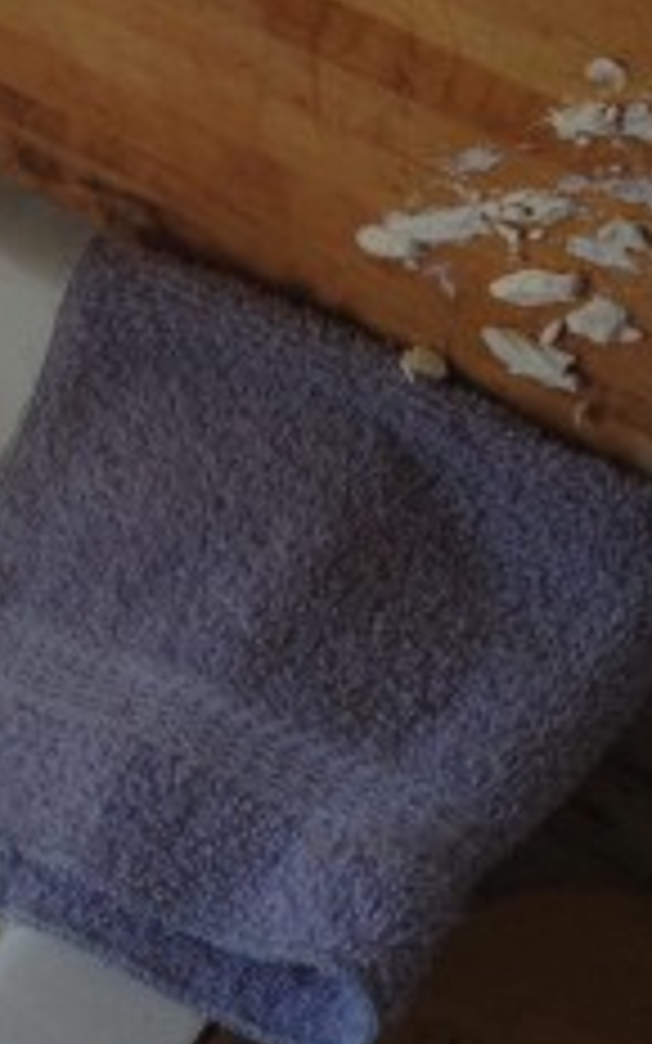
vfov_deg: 21.6
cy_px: 540
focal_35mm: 96
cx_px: -432
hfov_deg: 12.7
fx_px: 2729
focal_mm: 4.28
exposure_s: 1/152
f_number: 2.4
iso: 50
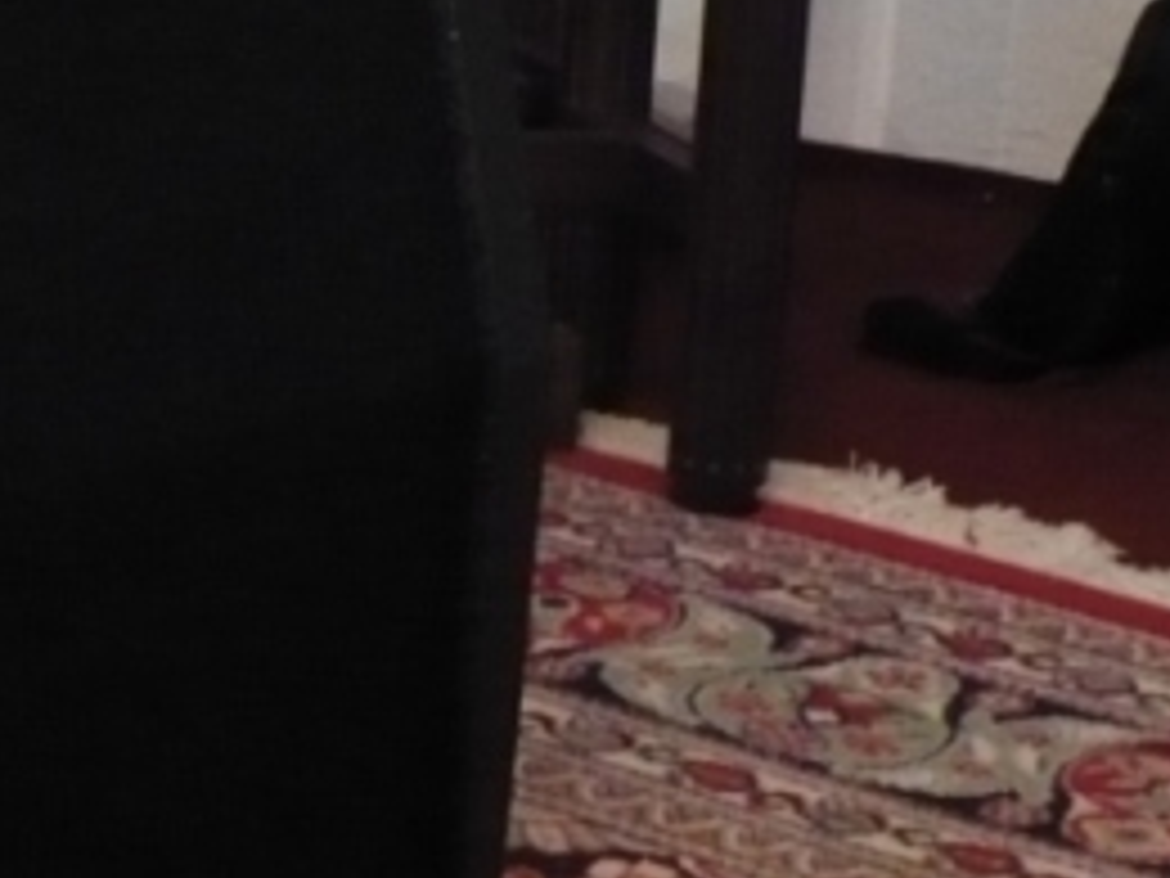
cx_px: -538
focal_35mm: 117
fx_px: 3955
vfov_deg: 12.6
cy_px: 297
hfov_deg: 15.6
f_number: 2.8
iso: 400
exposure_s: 1/8
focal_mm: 6.1
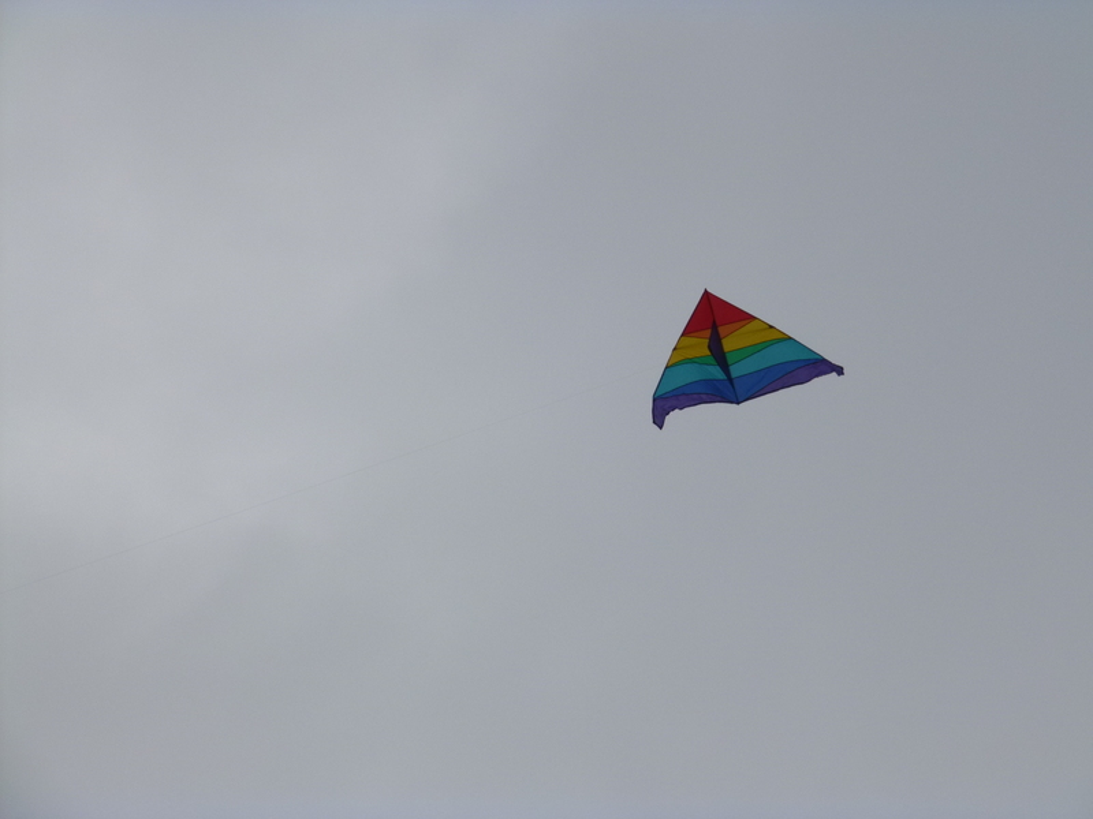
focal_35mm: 92
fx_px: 2905
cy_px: 410
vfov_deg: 16.1
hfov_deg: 21.3
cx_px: 546
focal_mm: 16.5
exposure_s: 1/1000
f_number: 5.2
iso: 100
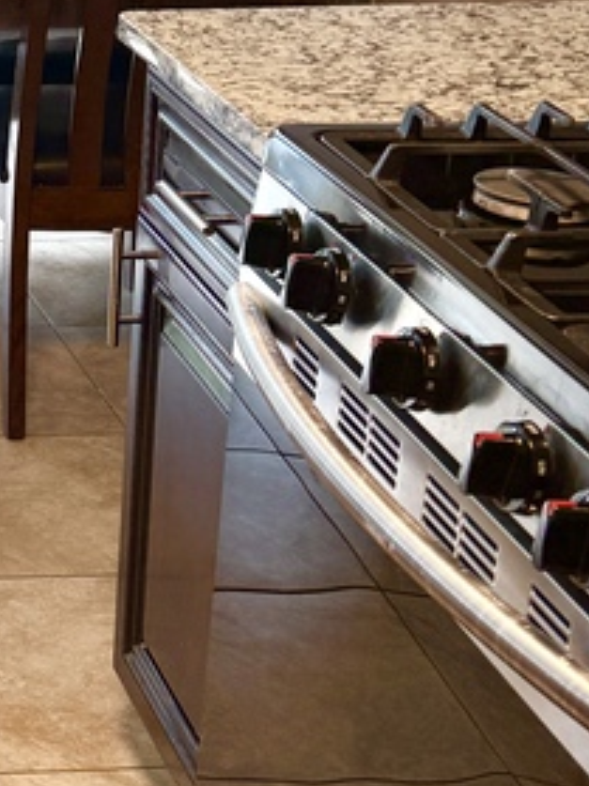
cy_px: 45
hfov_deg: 14.3
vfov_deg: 20.6
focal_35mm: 93
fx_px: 2112
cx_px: -428
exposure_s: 1/129
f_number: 1.78
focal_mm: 6.76
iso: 80
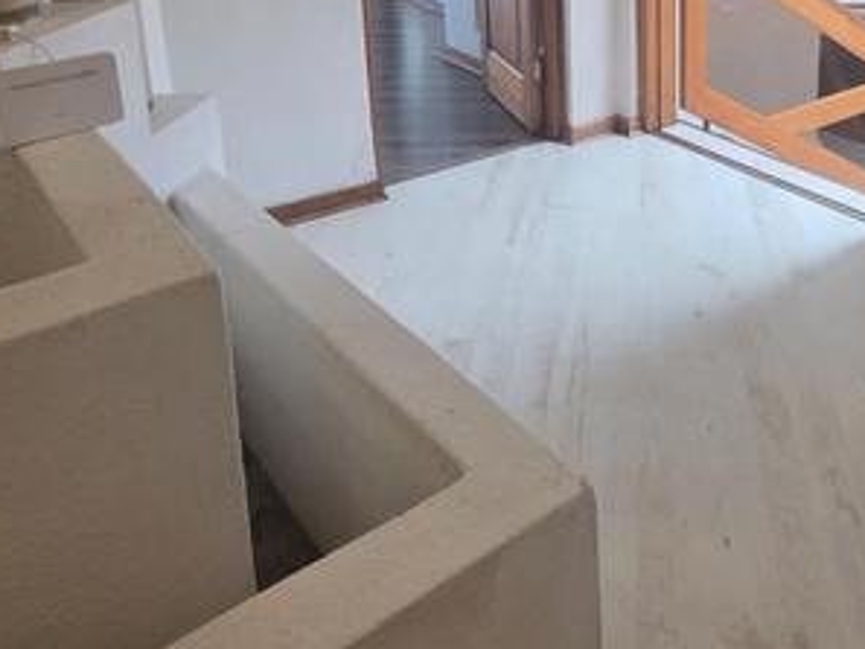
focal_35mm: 35
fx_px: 875
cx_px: 571
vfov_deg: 36.8
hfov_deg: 51.7
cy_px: 9
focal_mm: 2.2
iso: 200
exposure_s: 1/100
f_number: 1.9
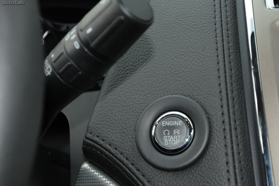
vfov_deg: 17.5
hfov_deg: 26.0
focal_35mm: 78
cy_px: 93
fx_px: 604
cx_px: 140
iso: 800
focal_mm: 52
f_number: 8
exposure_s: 1/60
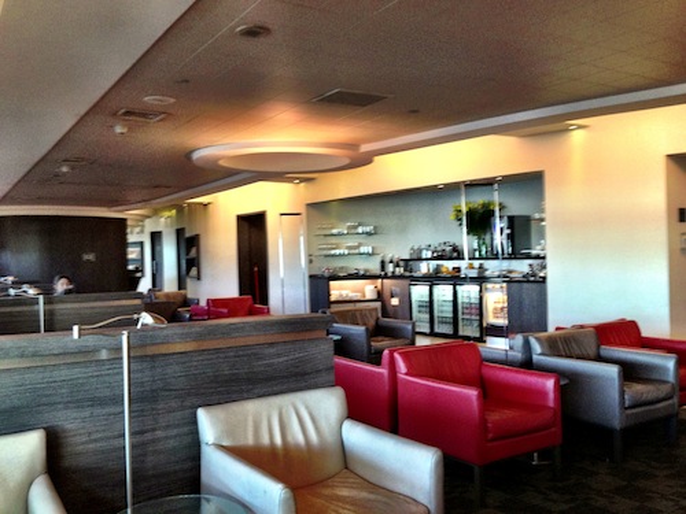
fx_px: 694
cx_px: 343
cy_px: 257
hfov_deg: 52.6
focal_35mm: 35
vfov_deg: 40.7
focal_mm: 4.28
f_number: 2.4
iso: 100
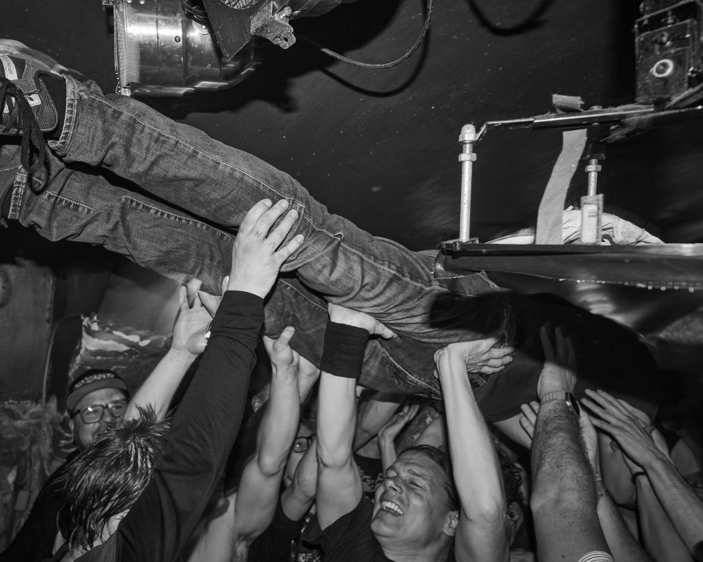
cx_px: 286
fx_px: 479
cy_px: 281
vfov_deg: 60.9
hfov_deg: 71.9
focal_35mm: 23
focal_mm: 20
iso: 400
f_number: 5.6
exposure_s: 1/13
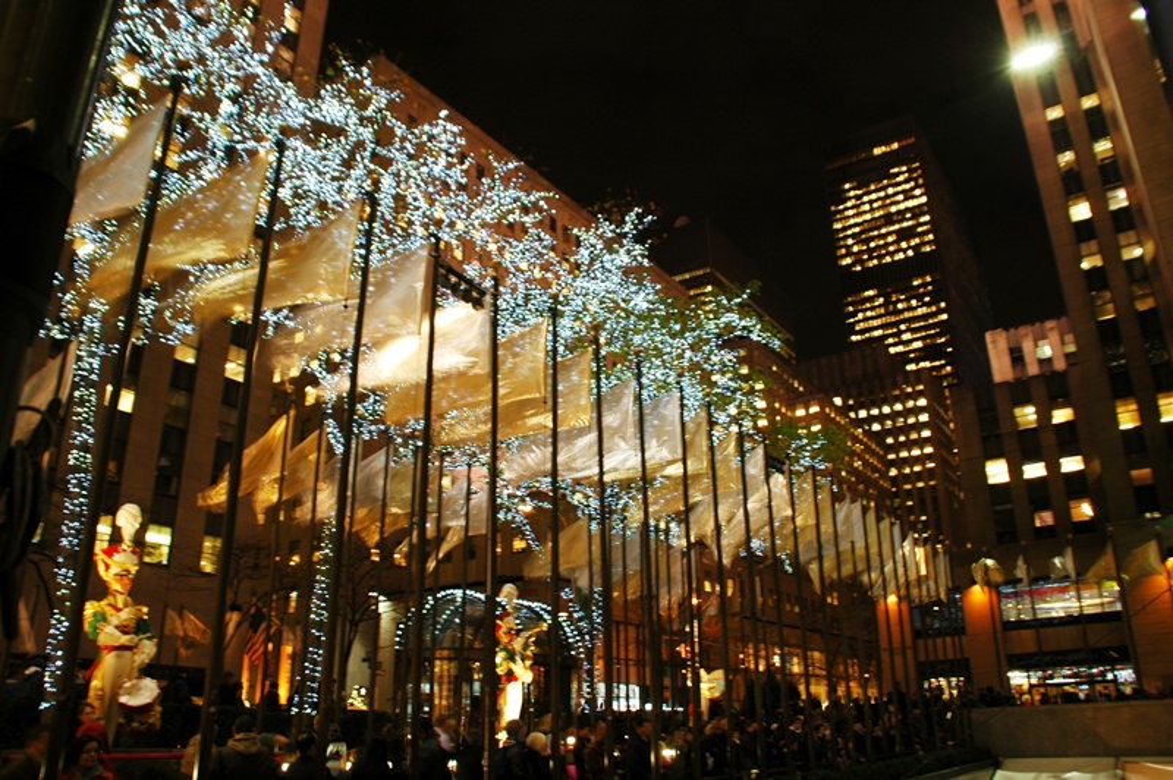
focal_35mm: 27
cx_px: 586
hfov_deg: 67.4
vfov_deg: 47.9
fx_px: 879
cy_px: 390
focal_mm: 18
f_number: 5.6
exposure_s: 1/3
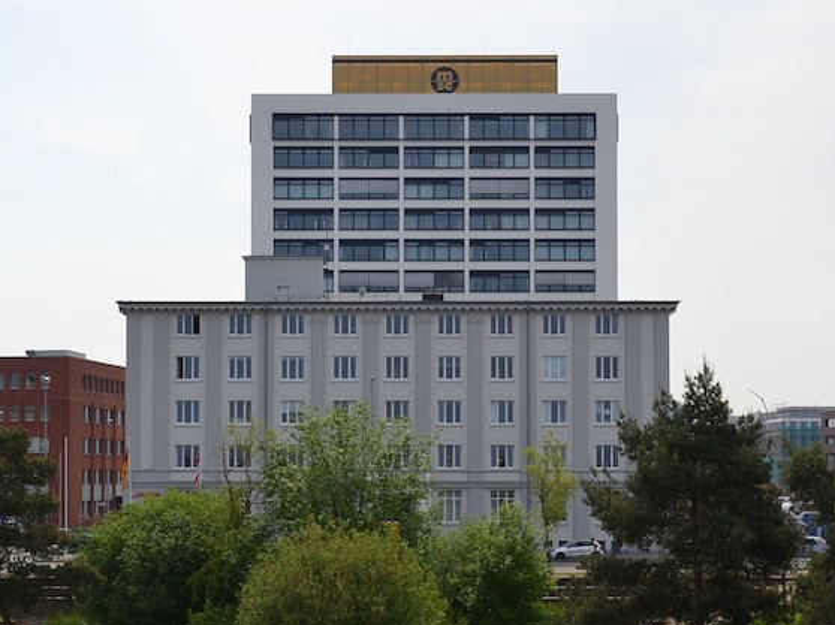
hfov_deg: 26.3
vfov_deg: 19.9
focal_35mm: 74
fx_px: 1784
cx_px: 347
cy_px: 386
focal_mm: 28
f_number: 9
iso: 100
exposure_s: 1/320
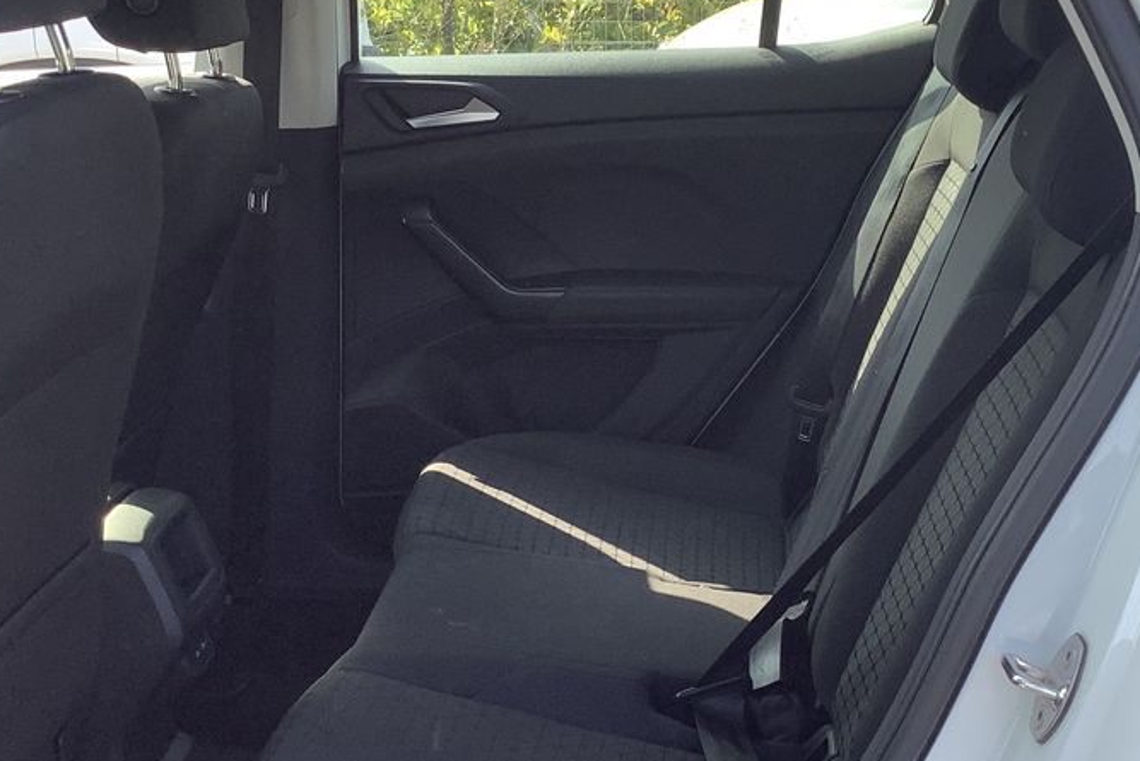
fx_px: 1837
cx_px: 701
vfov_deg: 23.3
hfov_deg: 34.3
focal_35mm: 58
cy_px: 503
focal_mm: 3.3
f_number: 2.4
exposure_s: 1/195
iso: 25
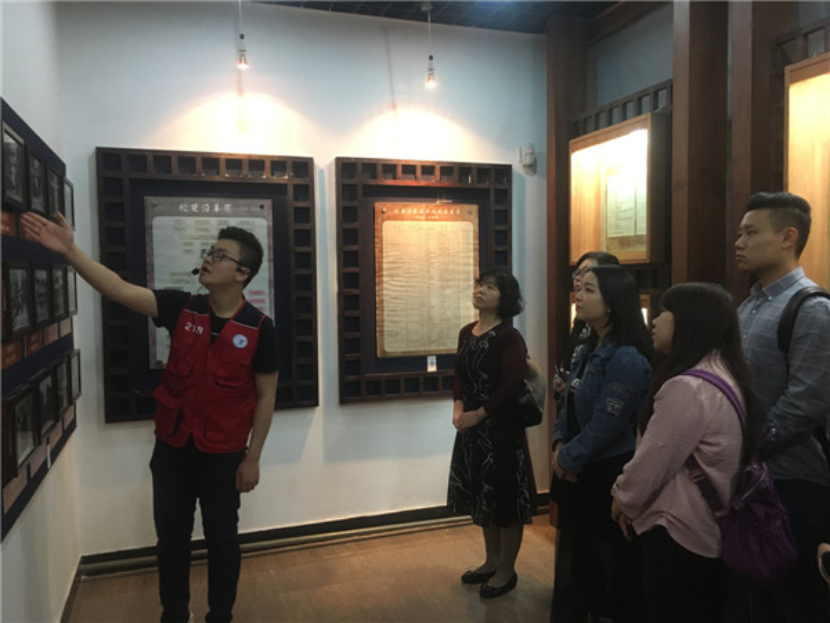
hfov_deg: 61.7
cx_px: 415
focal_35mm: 29
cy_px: 312
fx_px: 695
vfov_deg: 48.2
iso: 250
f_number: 2.2
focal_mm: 4.15
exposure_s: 1/33
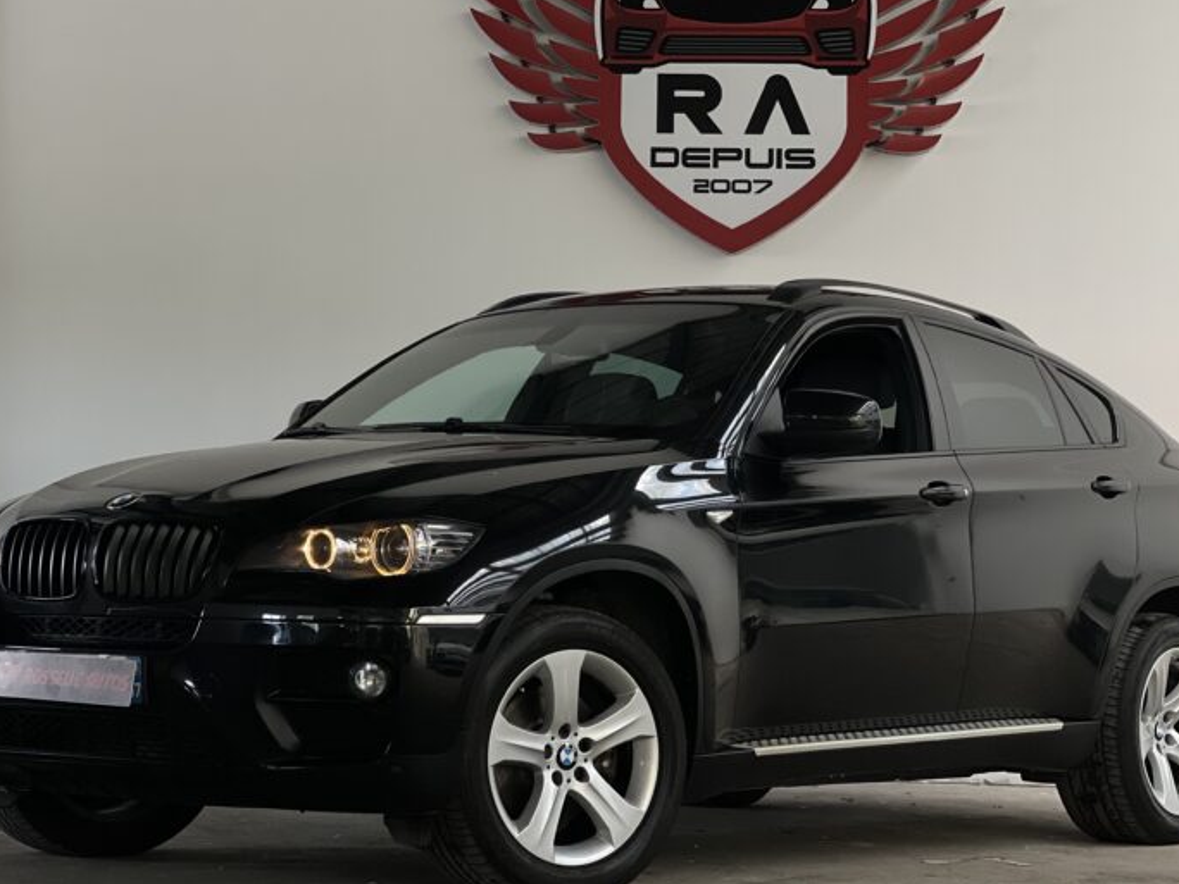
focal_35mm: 90
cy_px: 374
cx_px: 571
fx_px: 3065
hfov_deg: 21.8
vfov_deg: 16.4
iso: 250
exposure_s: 1/111
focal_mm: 9
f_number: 2.8
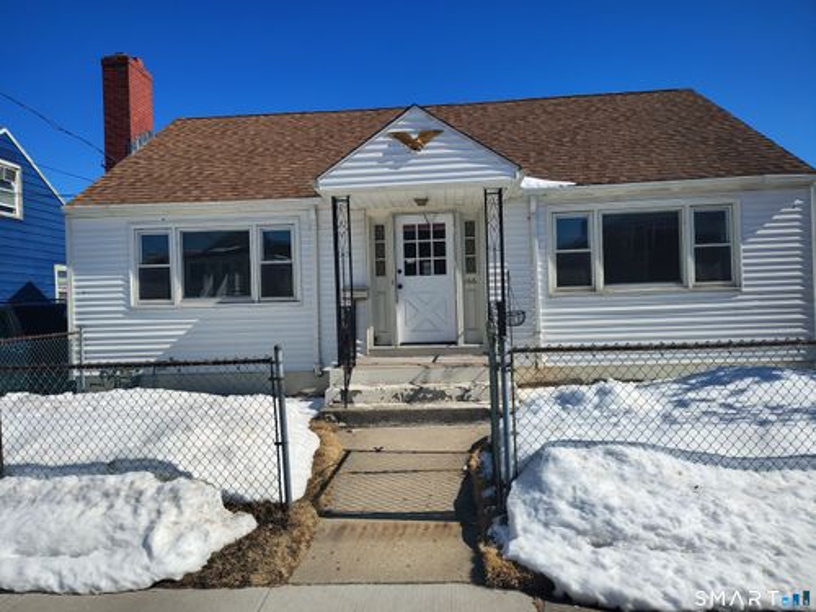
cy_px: 306
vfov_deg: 56.8
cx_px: 408
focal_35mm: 24
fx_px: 566
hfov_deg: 71.6
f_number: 1.8
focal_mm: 5.56
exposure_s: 1/3714
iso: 100
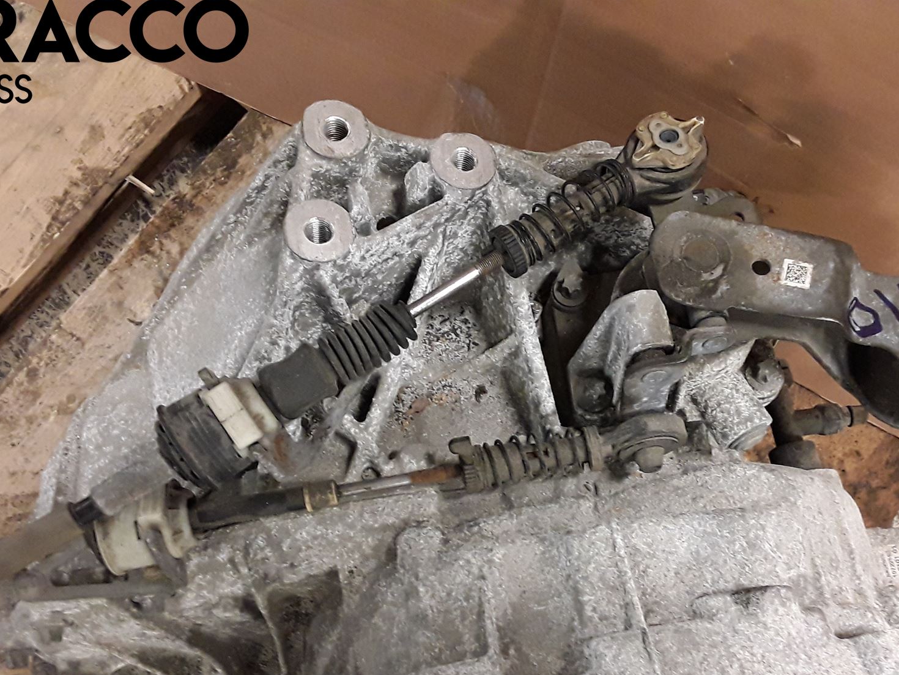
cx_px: 499
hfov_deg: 47.8
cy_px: 466
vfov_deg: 36.3
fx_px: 1013
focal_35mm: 39
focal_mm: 2.91
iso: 200
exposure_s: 1/33
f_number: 1.9
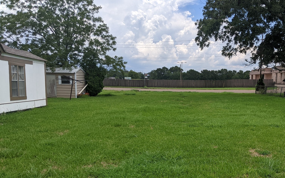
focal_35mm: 39
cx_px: 188
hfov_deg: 49.6
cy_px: 128
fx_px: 303
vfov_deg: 32.3
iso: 56
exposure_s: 1/4695
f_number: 1.8
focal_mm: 4.44
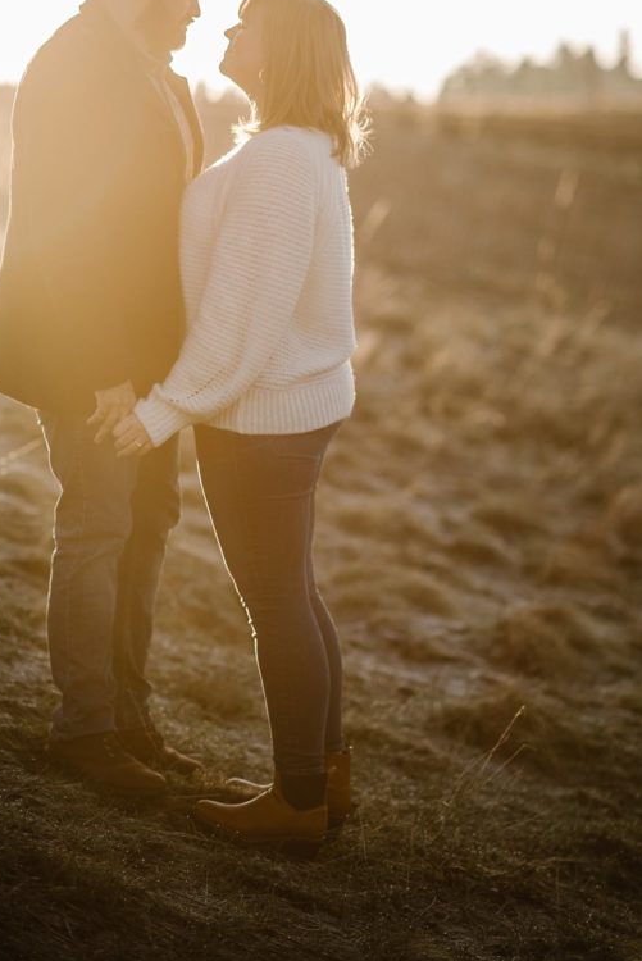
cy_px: 349
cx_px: 276
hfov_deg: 11.8
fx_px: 3098
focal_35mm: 116
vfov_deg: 17.6
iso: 200
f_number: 1.8
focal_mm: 85
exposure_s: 1/3200
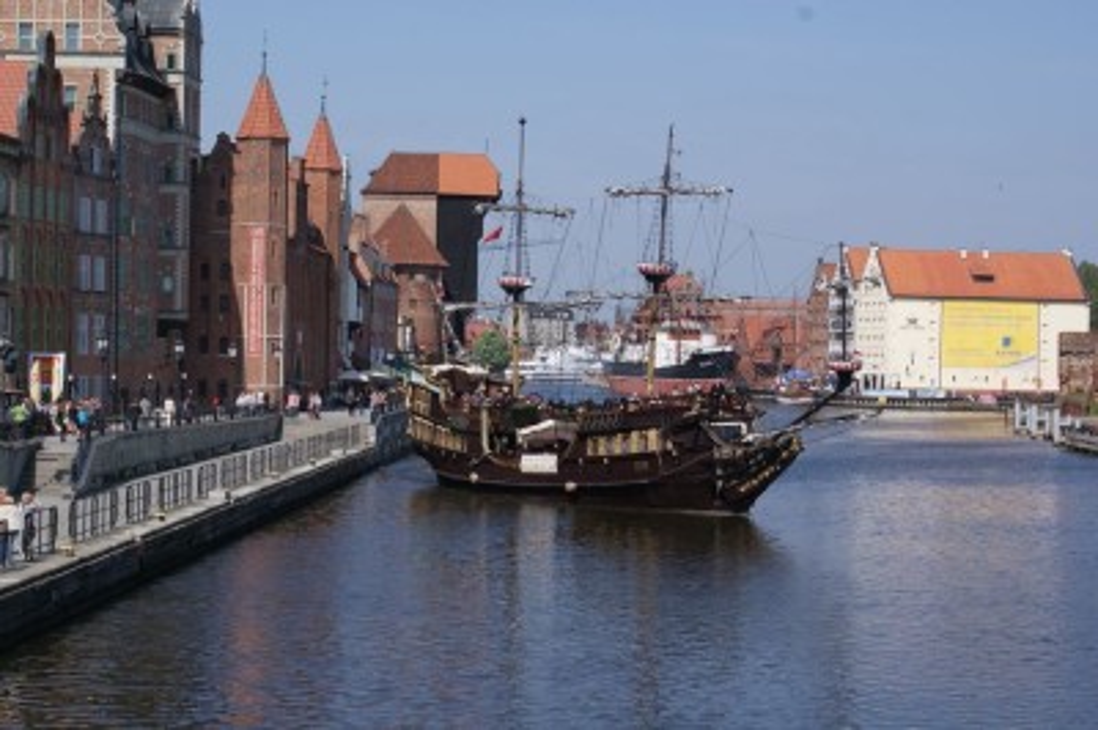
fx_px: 2286
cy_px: 365
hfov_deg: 27.0
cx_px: 549
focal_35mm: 75
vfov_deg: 18.2
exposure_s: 1/200
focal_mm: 50
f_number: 10
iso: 100
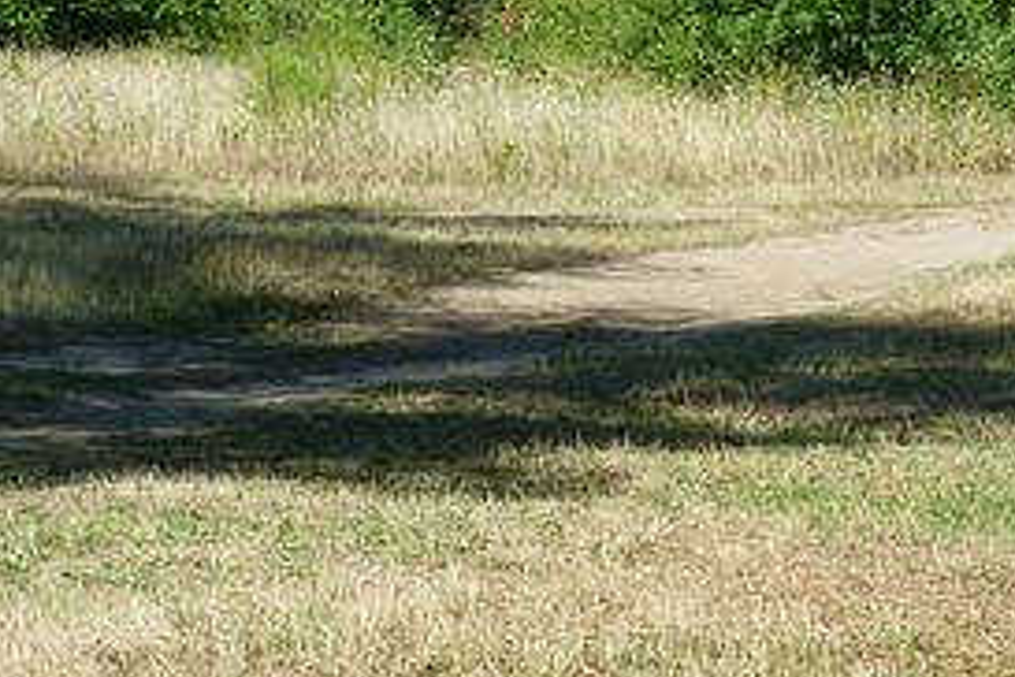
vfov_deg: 10.4
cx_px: 621
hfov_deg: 15.6
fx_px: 3693
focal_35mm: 131
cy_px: 67
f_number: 5
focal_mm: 7.8
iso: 80
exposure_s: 1/200
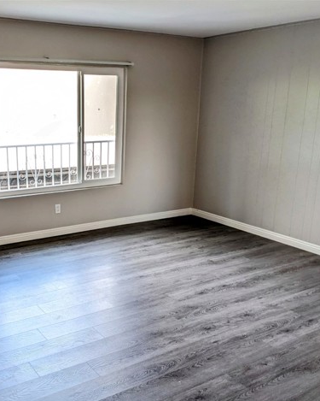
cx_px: 85
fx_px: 426
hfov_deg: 40.1
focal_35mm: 36
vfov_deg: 50.3
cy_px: 204
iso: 65
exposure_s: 1/120
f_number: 1.73
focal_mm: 4.38
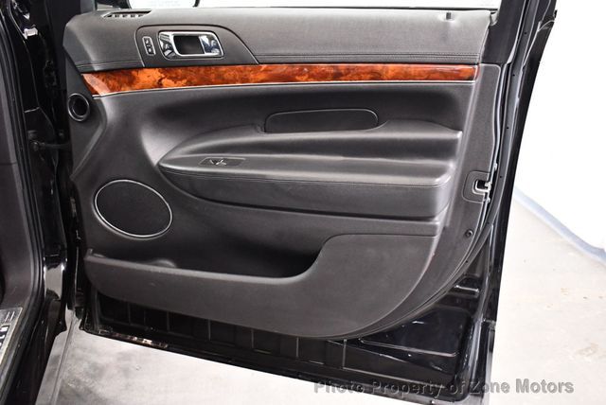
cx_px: 303
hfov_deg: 53.1
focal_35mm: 36
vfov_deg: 36.9
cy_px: 202
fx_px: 607
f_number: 3.5
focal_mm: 18
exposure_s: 1/60
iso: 3600
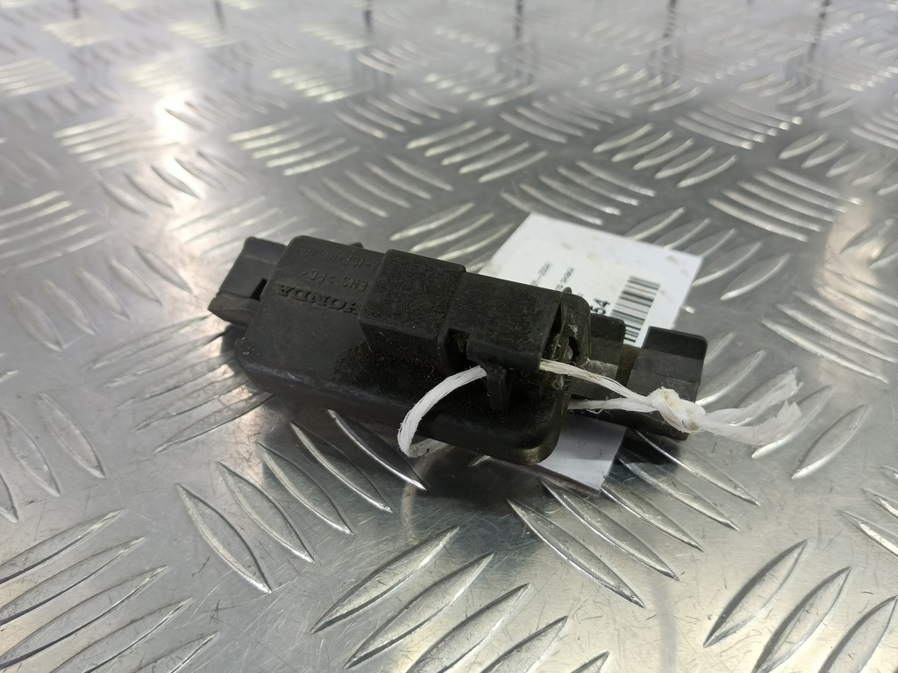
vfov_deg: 58.9
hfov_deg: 73.9
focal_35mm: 23
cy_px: 336
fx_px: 597
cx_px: 449
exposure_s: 1/50
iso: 130
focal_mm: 4.11
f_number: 1.6
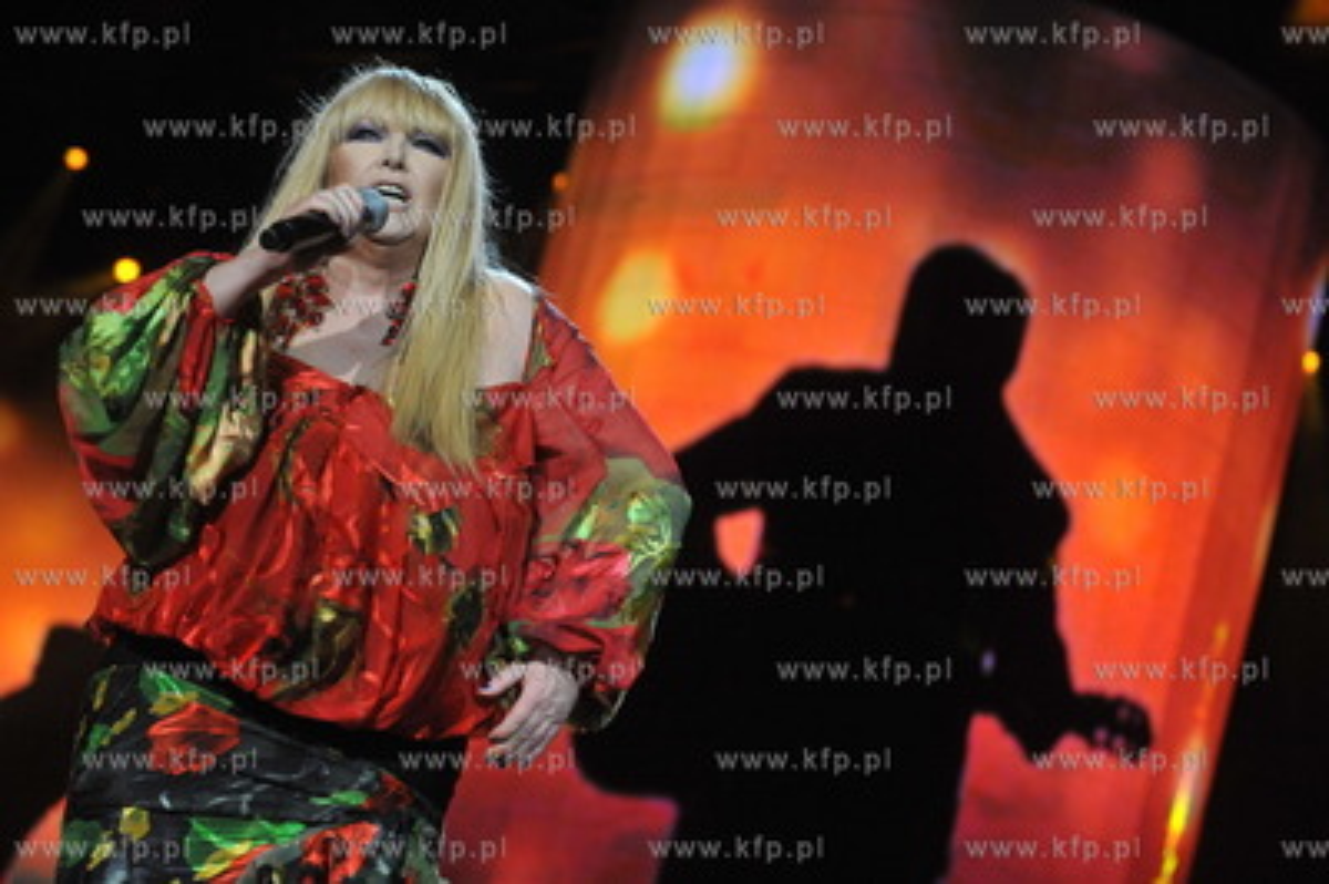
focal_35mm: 110
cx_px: 664
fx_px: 4057
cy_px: 442
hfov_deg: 18.6
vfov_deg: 12.4
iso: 3200
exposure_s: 1/200
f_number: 5.6
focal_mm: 110
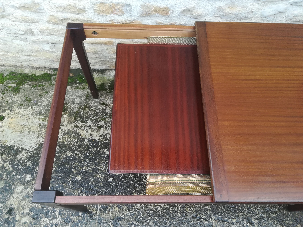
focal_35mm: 26
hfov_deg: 67.3
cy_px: 114
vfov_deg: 53.1
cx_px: 152
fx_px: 228
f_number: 2.2
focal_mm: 3.83
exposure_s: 1/100
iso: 100
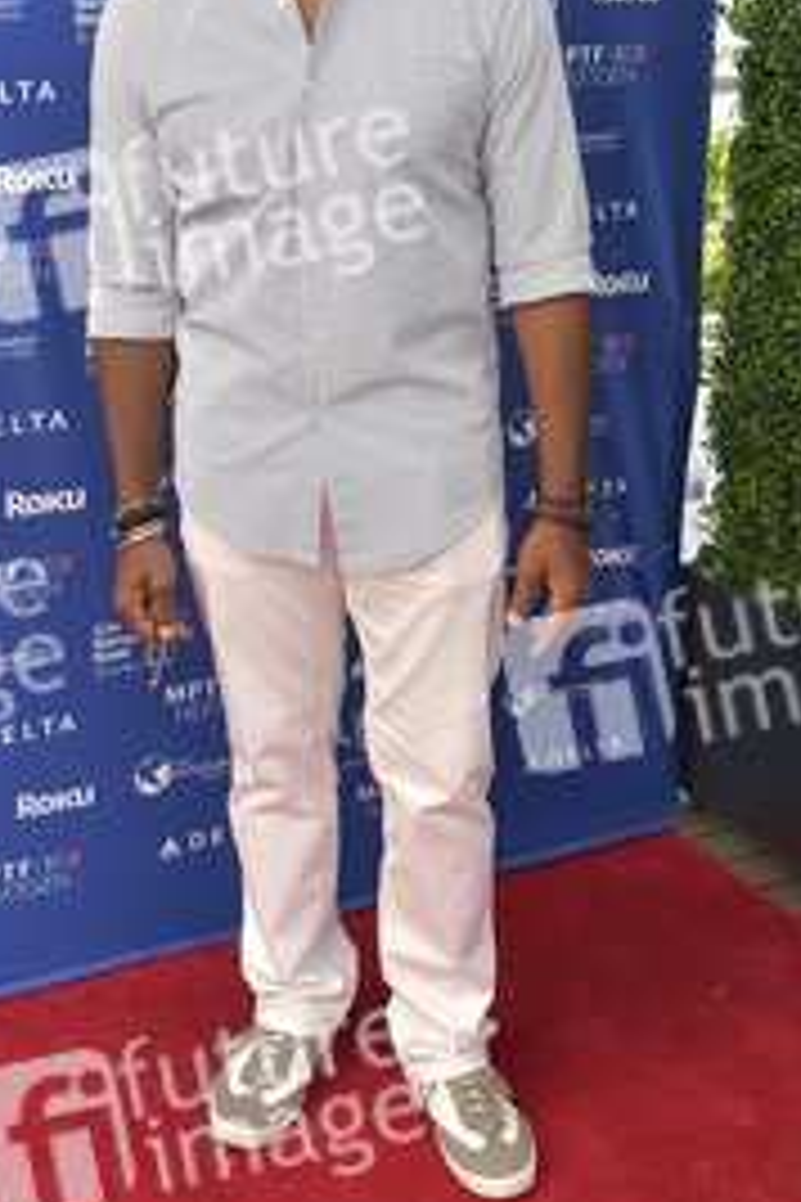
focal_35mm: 57
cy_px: 441
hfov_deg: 23.7
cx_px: 326
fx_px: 1902
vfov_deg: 34.8
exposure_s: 1/250
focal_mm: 38
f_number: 8
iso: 250
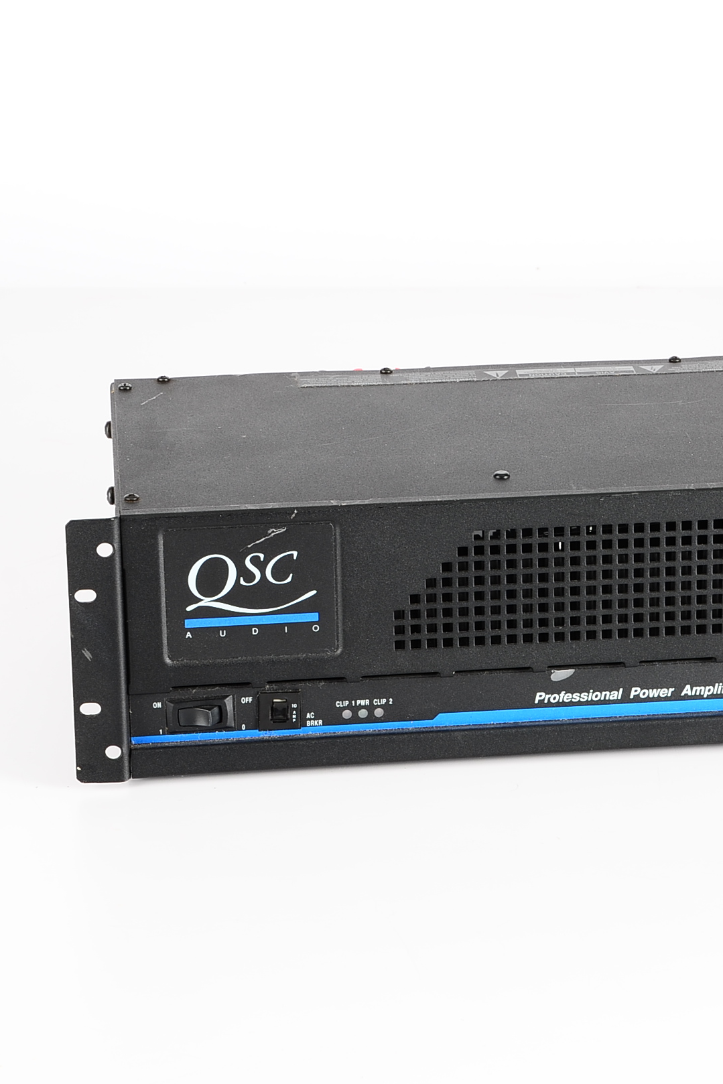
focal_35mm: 114
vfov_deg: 17.9
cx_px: 608
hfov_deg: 12.0
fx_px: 3433
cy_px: 539
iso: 100
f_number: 9
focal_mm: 50
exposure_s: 1/160
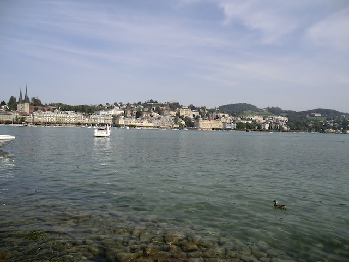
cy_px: 131
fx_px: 242
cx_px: 174
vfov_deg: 56.8
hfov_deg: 71.6
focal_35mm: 24
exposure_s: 1/250
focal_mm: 4.3
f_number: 7.5
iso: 64
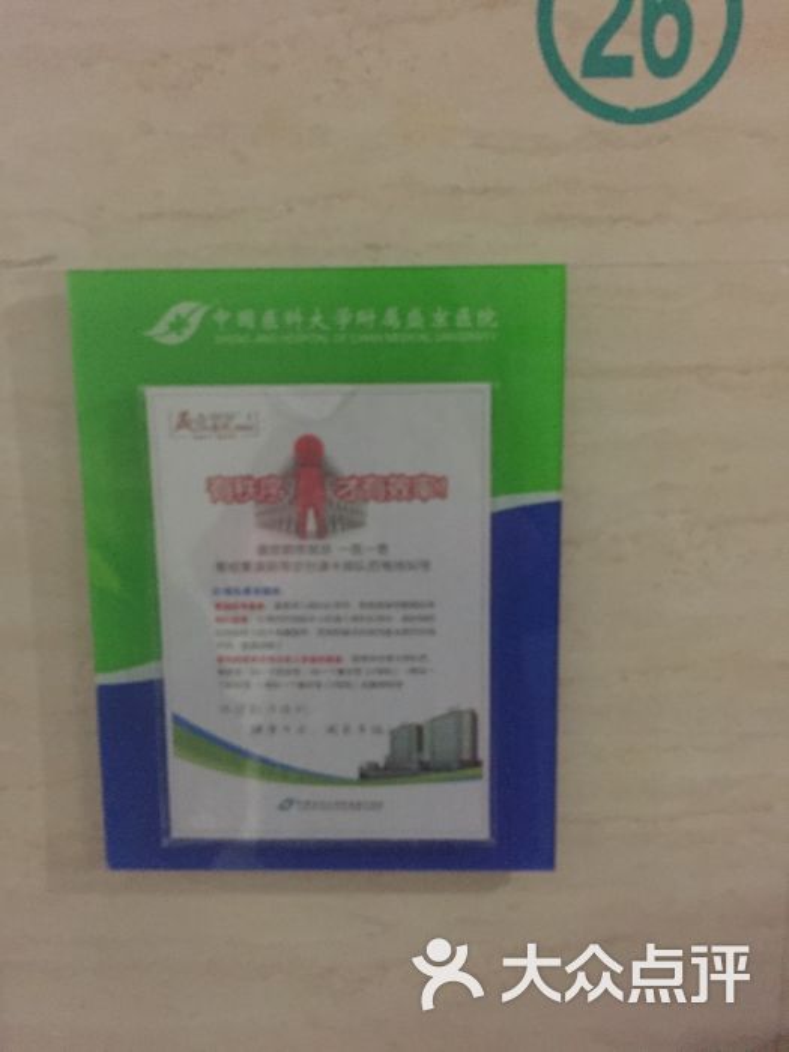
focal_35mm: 29
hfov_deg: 48.2
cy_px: 526
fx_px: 881
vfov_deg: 61.7
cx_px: 394
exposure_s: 1/17
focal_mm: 4.15
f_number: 2.2
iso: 800
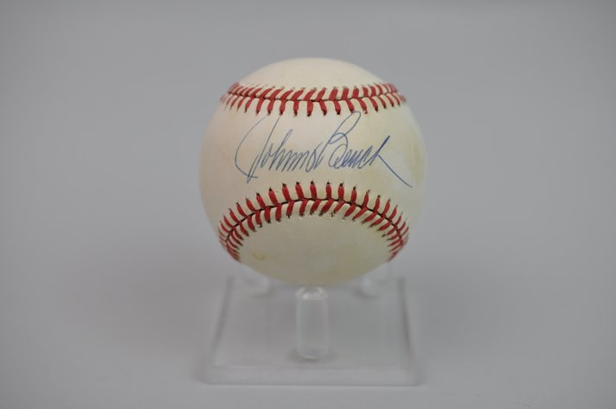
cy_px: 204
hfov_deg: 33.4
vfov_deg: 22.6
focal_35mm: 60
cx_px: 308
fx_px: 1025
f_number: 4
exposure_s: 1/60
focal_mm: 40
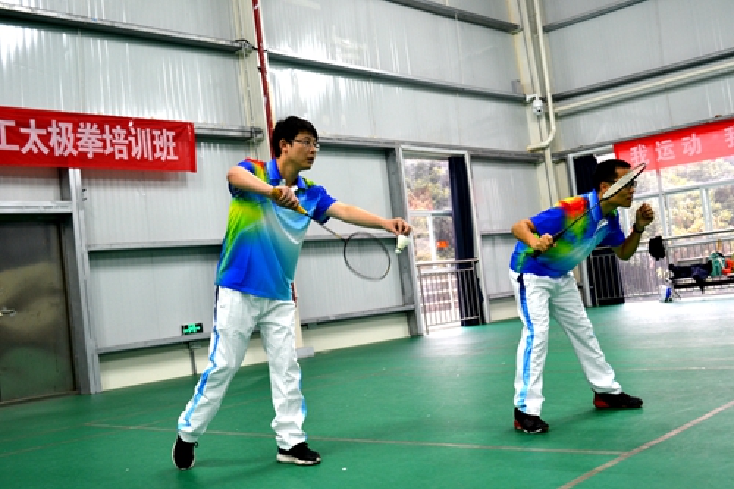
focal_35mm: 39
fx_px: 795
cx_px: 367
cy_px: 244
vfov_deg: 34.2
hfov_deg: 49.6
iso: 400
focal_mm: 26
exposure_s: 1/30
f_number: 4.2
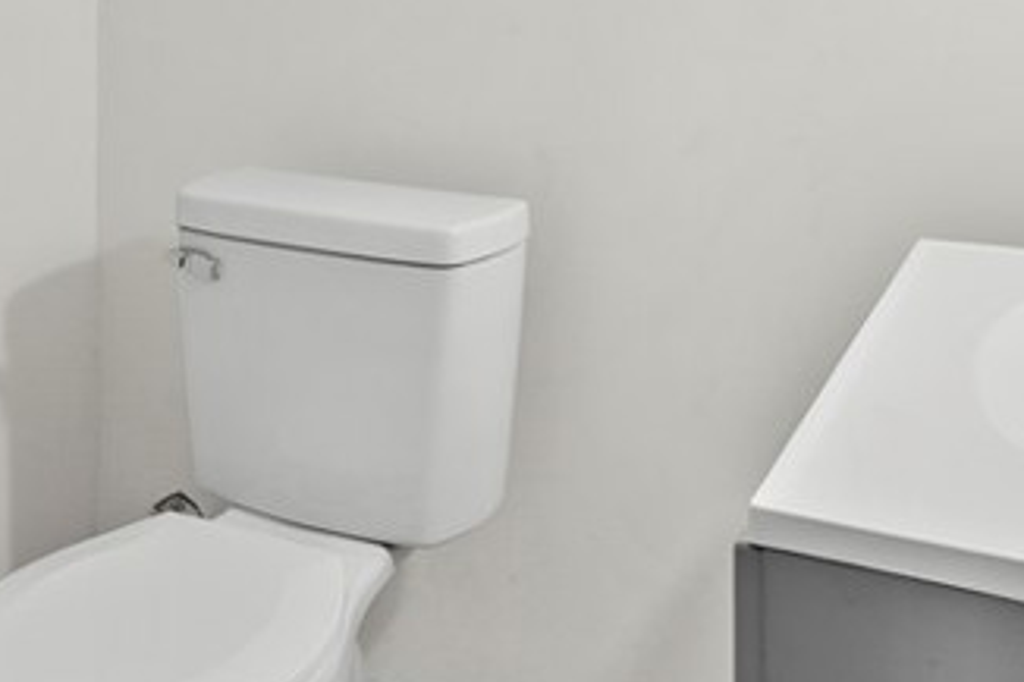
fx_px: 1251
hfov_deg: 44.5
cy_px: -68
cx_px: 471
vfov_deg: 27.8
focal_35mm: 44
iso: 250
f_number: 9
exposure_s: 1/6
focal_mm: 14
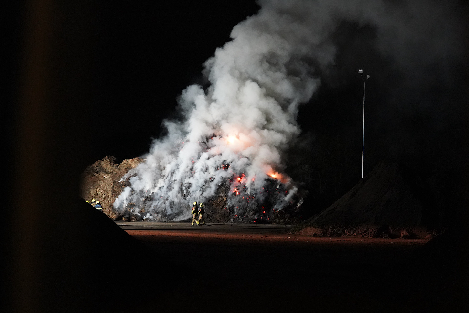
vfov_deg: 31.2
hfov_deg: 45.4
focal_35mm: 43
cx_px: 234
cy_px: 156
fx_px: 560
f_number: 4
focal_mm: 43
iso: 12800
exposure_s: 1/60
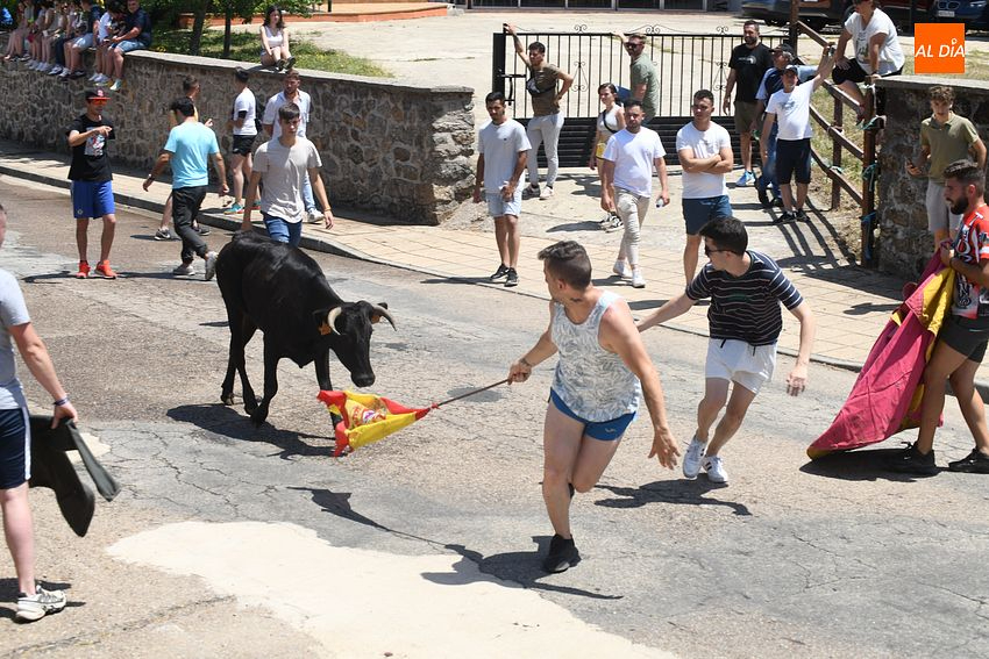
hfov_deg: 28.8
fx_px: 1923
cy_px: 330
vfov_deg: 19.5
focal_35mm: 70
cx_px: 494
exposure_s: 1/320
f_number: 8
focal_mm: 70
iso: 200
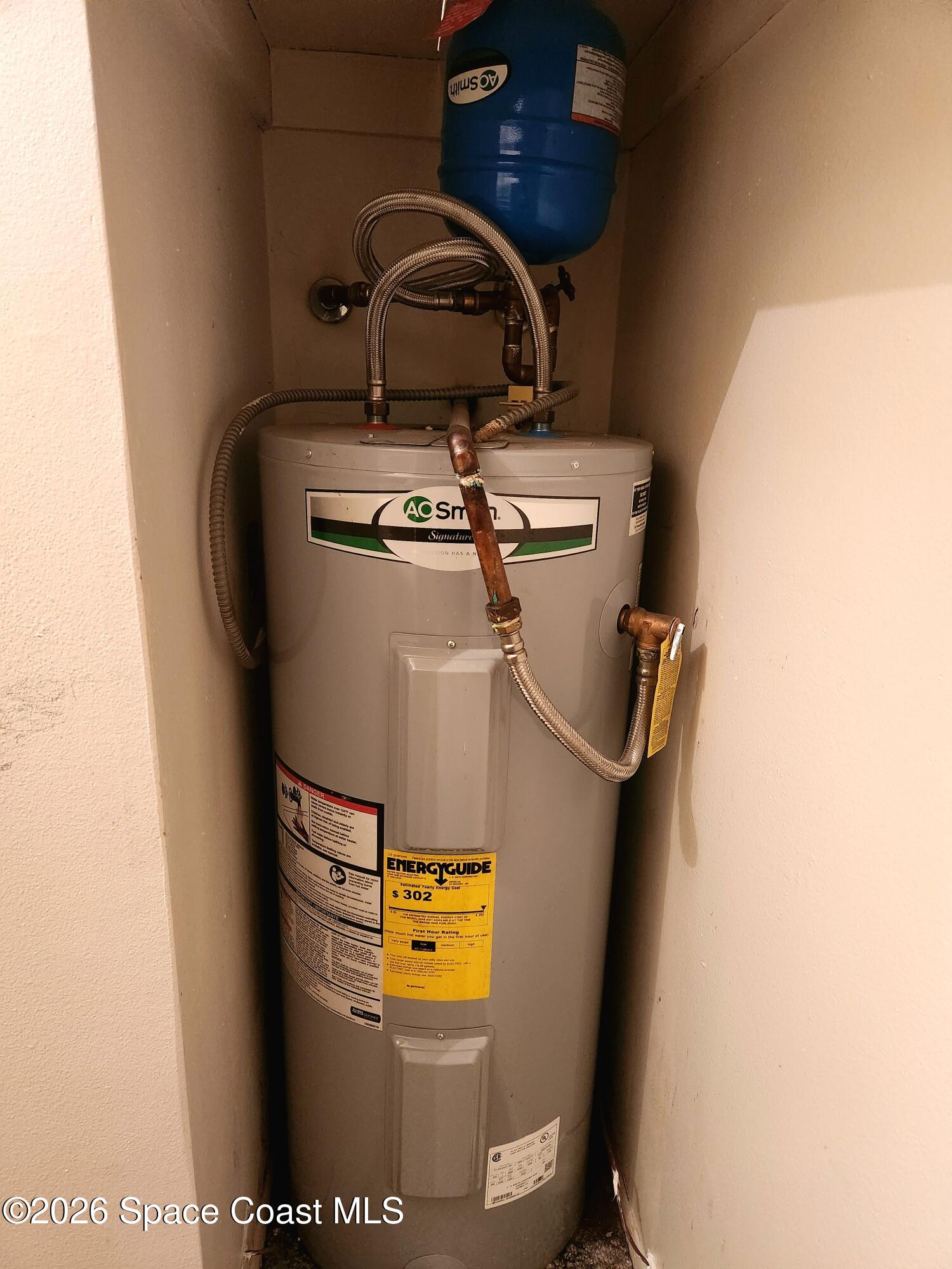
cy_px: 634
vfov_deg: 73.9
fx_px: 843
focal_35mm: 23
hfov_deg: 58.9
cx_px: 476
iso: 1000
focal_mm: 5.4
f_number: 1.8
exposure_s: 1/120
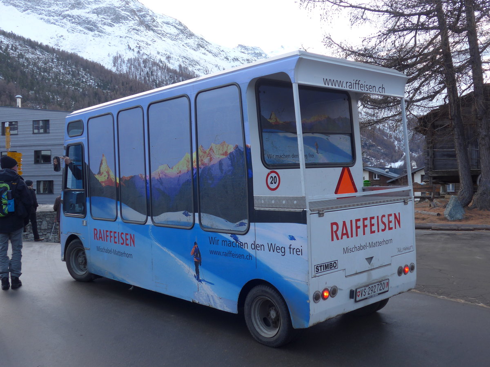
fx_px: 510
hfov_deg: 51.4
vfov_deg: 39.7
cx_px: 245
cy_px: 184
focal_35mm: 36
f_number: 2.8
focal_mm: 7.5
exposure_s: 1/250
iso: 80
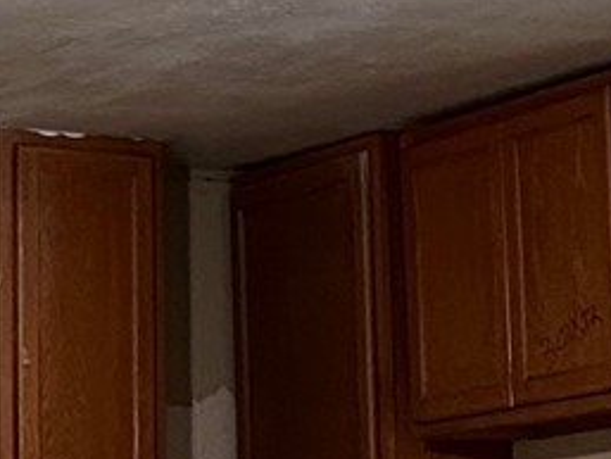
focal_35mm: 191
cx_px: 112
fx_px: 3373
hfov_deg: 10.3
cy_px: 568
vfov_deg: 7.7
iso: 640
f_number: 1.78
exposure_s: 1/40
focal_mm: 6.86
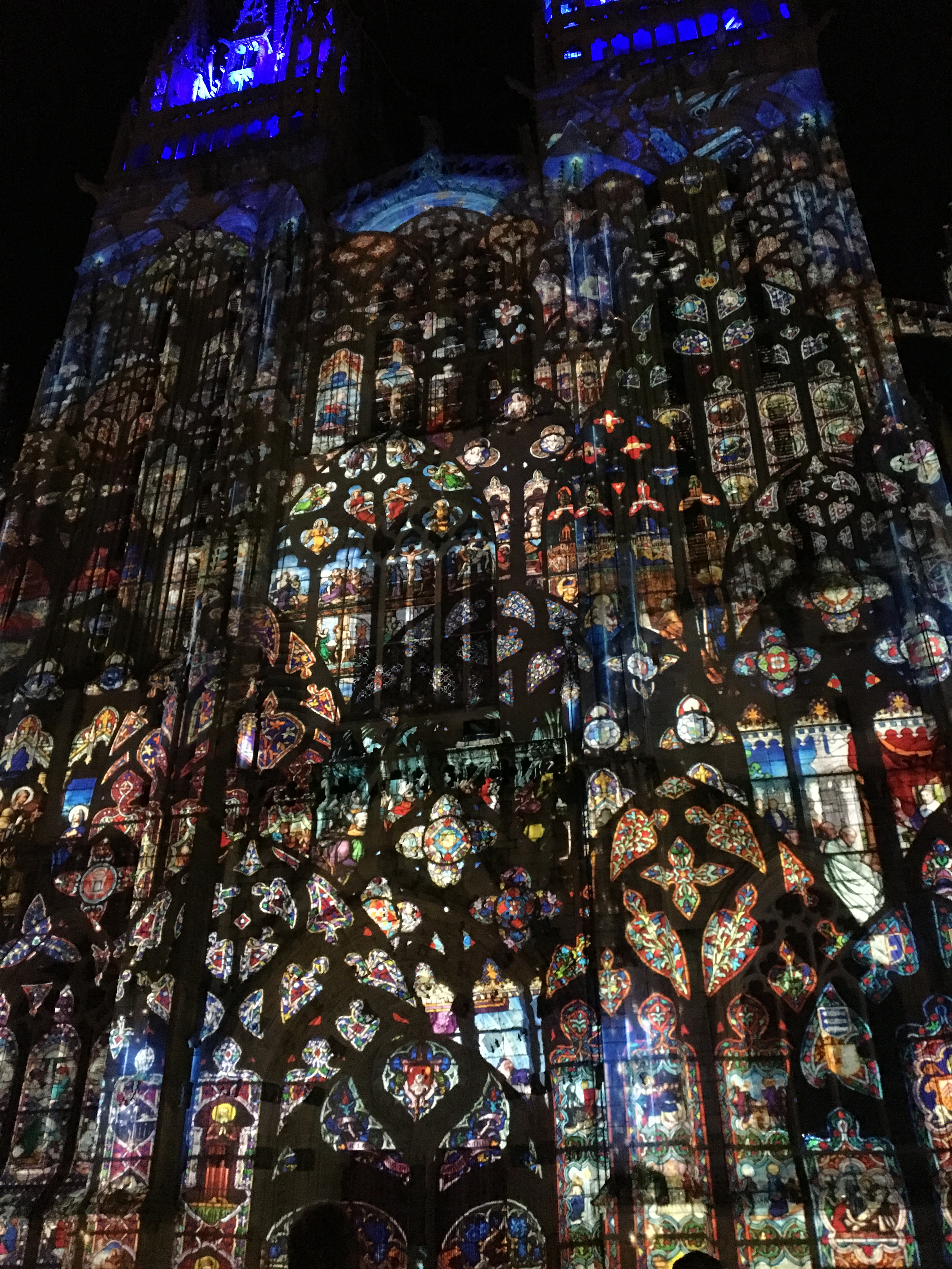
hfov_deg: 48.2
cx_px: 476
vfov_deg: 61.7
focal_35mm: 29
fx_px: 1063
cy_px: 634
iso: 1000
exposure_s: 1/17
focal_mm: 4.15
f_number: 2.2
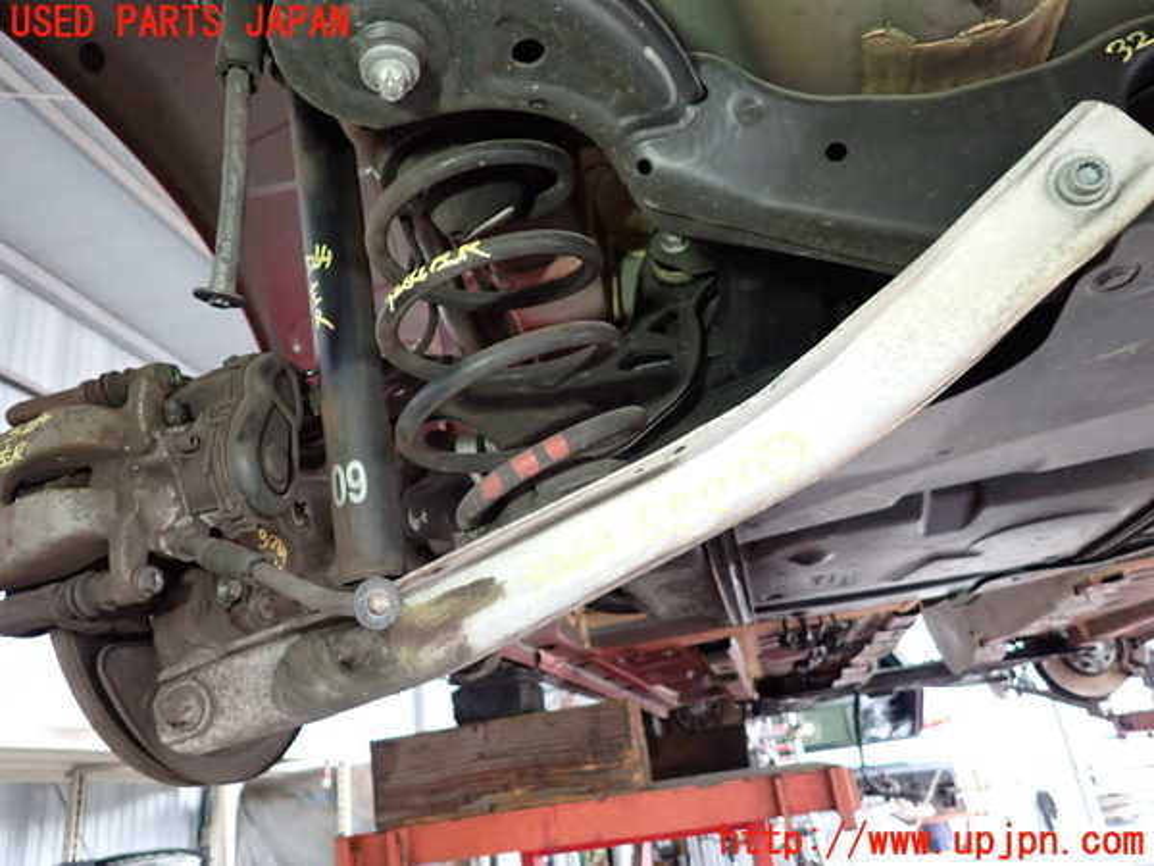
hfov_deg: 69.4
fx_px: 833
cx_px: 577
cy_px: 433
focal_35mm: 25
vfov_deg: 54.9
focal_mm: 4.5
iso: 800
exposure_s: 1/30
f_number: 2
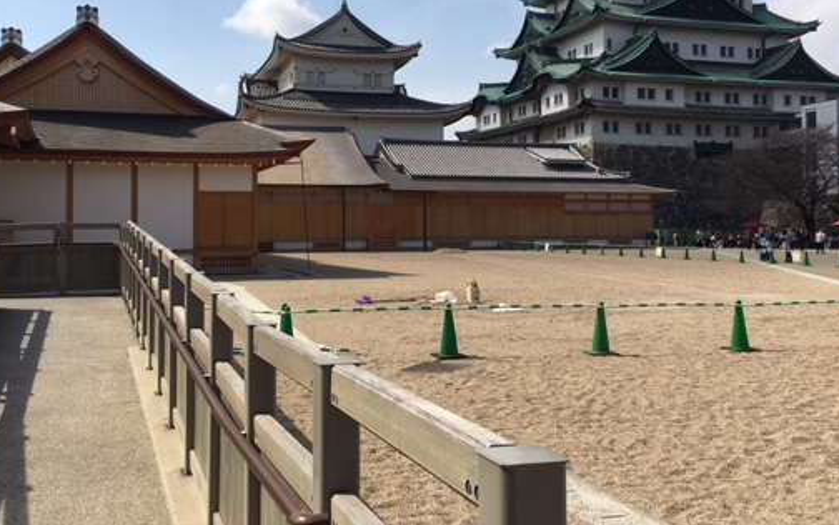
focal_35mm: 39
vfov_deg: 32.7
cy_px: 207
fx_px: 892
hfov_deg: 50.3
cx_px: 380
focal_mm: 4.15
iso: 25
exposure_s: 1/2404
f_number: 2.2
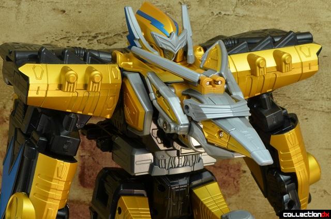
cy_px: 110
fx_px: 756
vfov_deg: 16.5
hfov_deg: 24.7
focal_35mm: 82
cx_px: 166
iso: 100
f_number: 22
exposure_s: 1/1.3
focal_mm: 55
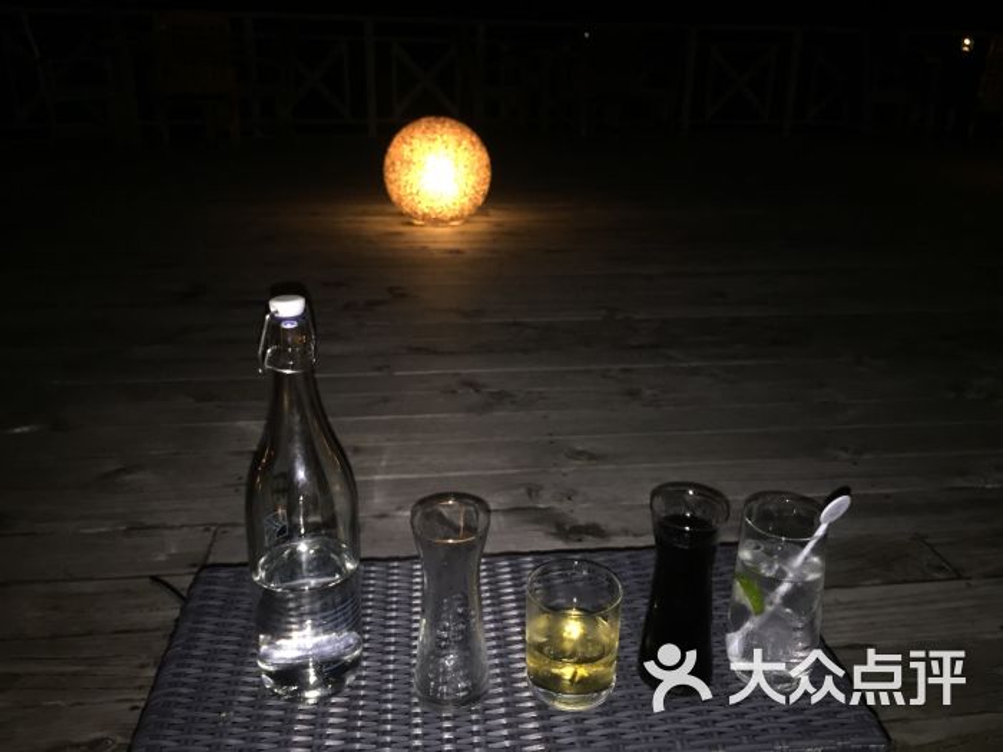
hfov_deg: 61.7
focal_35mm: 29
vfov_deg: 48.2
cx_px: 502
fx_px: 840
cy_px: 376
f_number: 2.2
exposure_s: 1/17
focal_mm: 4.15
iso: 100
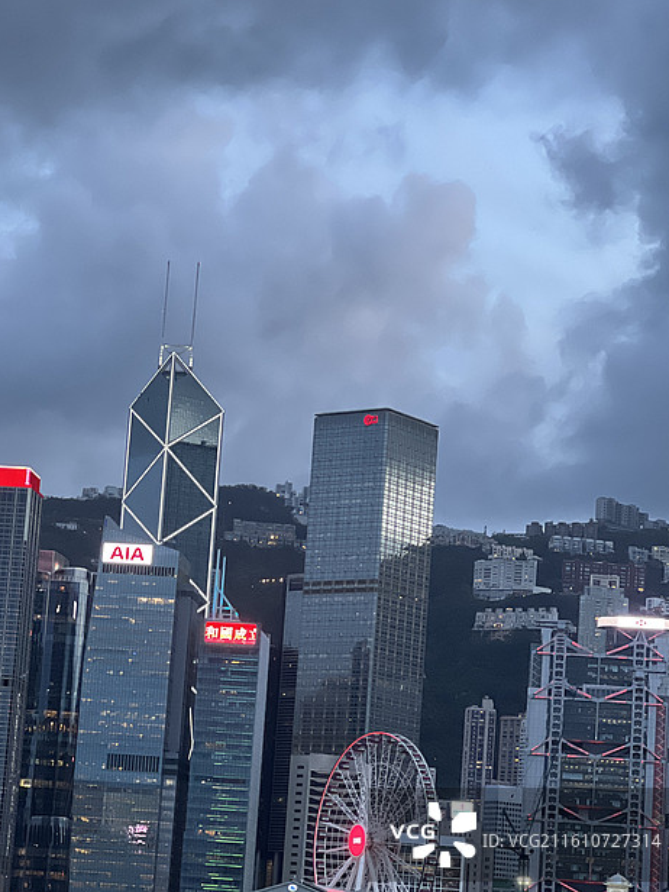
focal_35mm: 100
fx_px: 2577
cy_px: 563
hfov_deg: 14.8
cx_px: 256
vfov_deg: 19.6
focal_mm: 9
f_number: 2.8
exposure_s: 1/83
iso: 250
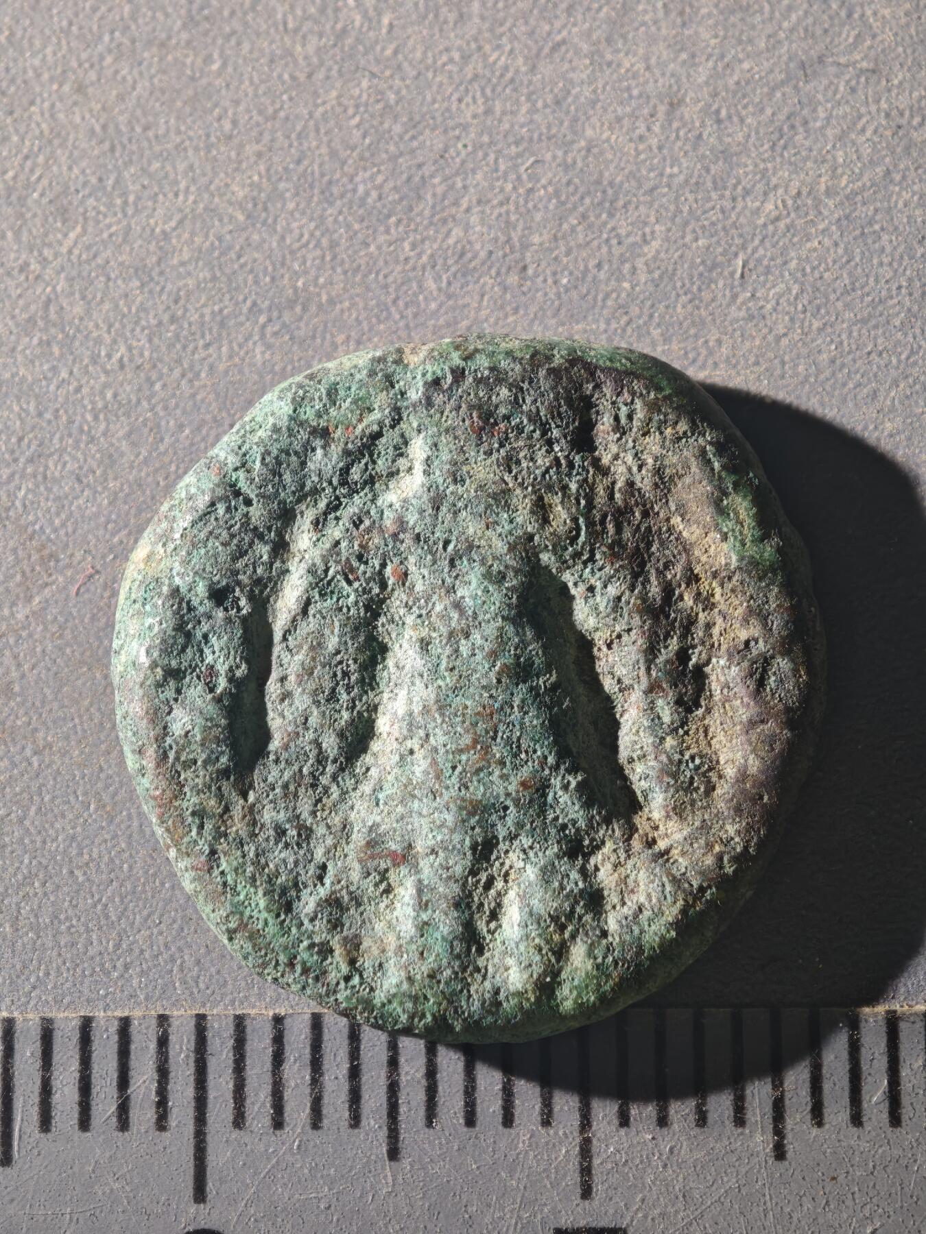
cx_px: 463
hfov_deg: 12.0
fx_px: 4387
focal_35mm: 123
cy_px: 617
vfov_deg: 16.0
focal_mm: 9
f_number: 2
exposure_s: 1/100
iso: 250
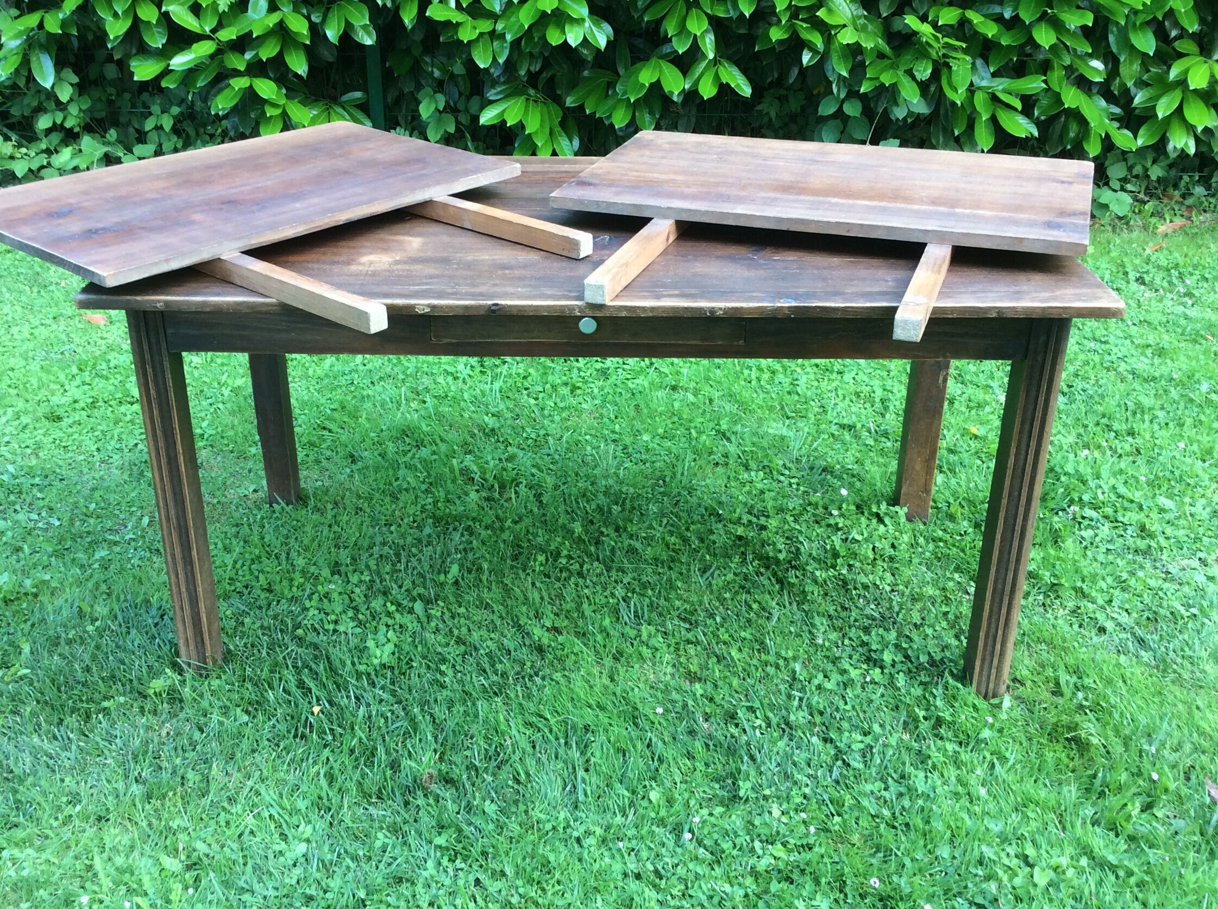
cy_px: 406
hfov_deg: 50.1
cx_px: 530
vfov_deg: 38.5
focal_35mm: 37
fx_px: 1300
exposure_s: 1/50
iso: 40
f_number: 2.4
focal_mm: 3.3
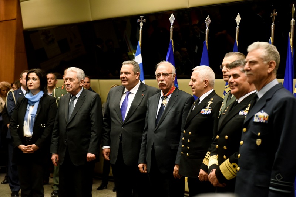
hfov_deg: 28.8
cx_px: 148
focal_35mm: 70
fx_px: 576
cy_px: 98
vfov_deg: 19.5
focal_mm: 70
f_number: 3.2
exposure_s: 1/250
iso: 4000
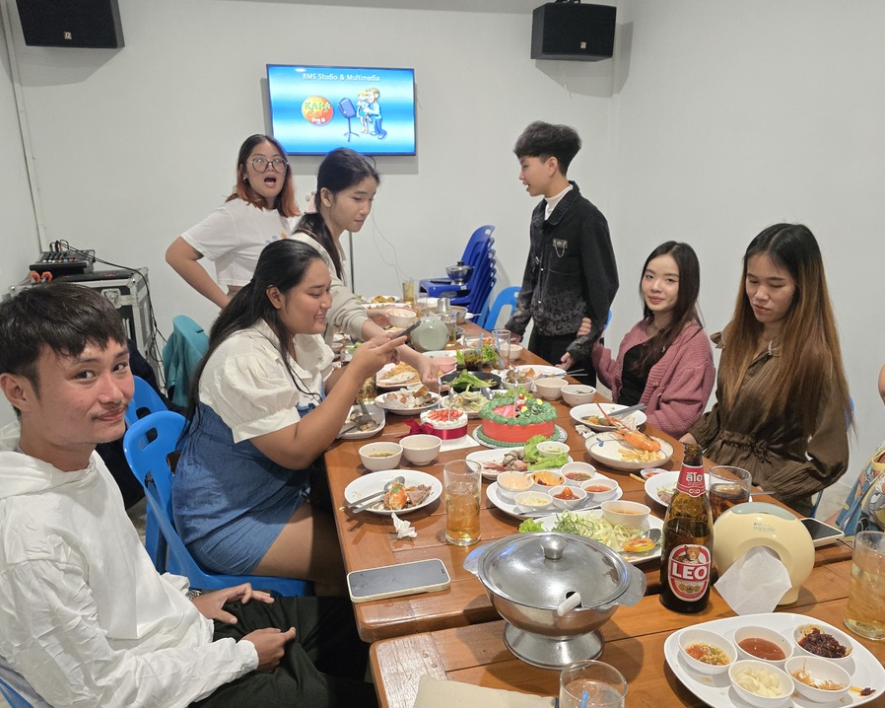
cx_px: 454
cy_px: 356
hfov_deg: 68.1
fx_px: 655
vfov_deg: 56.8
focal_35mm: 25
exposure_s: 1/120
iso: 800
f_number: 1.7
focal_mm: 6.3
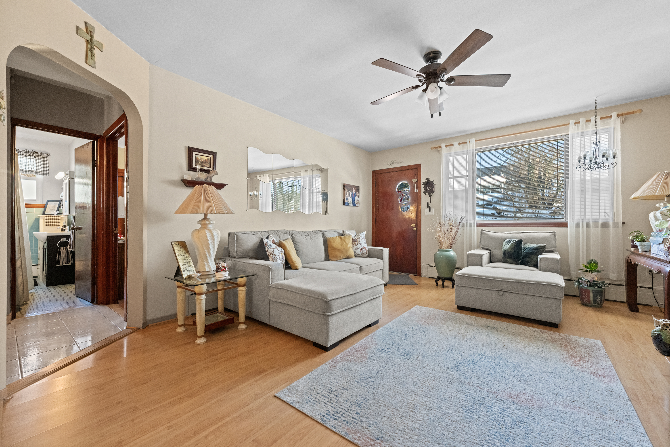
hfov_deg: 104.3
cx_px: 335
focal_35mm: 14
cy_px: 224
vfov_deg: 81.2
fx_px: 261
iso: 1600
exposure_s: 1/50
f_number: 5.6
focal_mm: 14
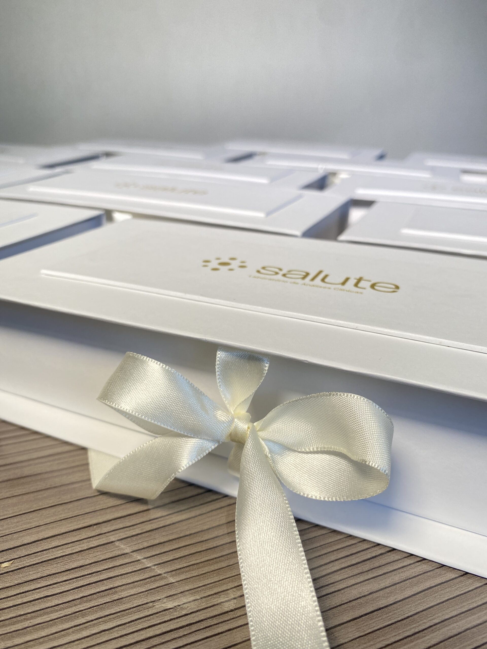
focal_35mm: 26
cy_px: 324
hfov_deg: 53.1
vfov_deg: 67.3
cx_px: 244
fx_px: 488
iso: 64
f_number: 1.8
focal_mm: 4.25
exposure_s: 1/121
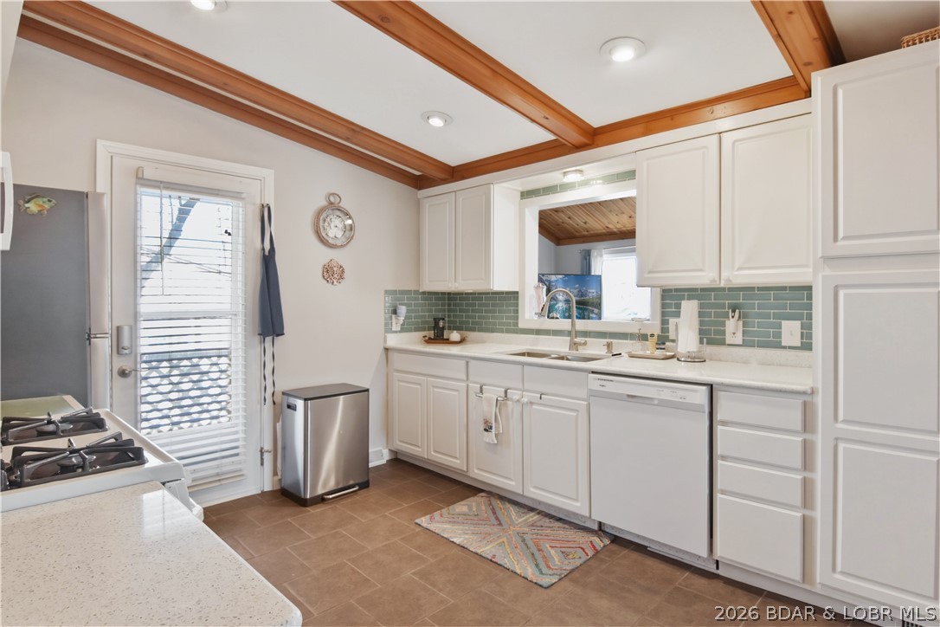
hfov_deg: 85.4
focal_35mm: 20
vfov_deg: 63.2
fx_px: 509
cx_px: 470
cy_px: 314
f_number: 7.1
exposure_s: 1/25
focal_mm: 13
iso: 200
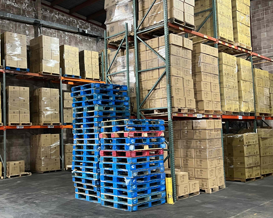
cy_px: 110
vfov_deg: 38.2
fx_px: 315
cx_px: 102
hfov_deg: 46.4
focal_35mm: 39
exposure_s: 1/52
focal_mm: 5.7
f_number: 1.5
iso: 500
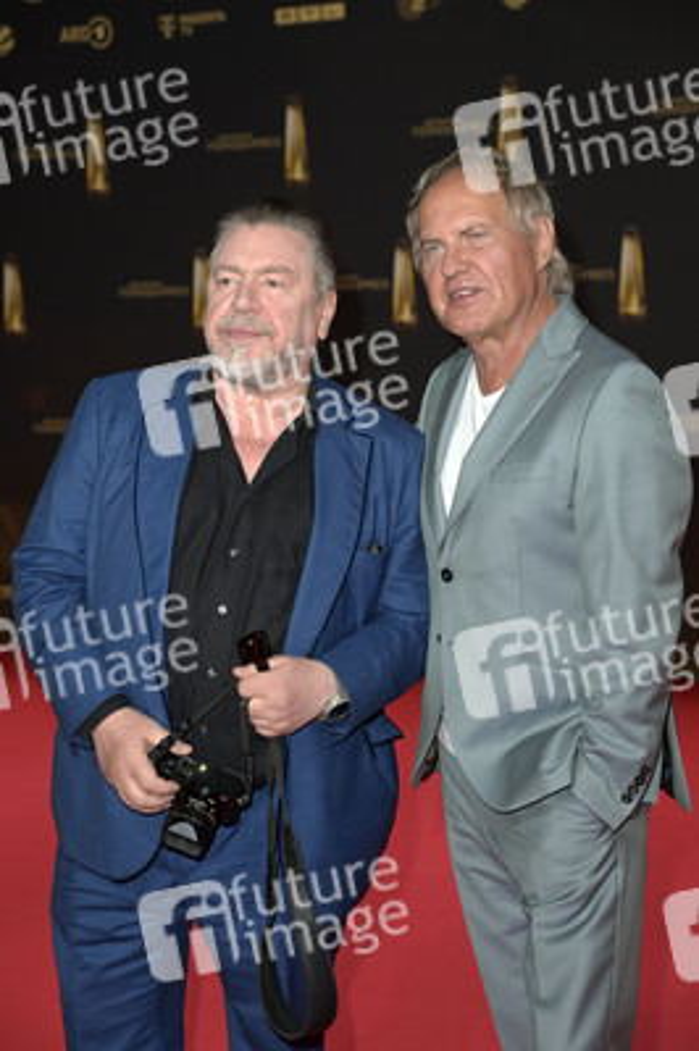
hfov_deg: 18.2
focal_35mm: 75
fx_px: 2188
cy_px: 526
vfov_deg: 27.0
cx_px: 350
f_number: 5
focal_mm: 75
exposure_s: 1/250
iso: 1250
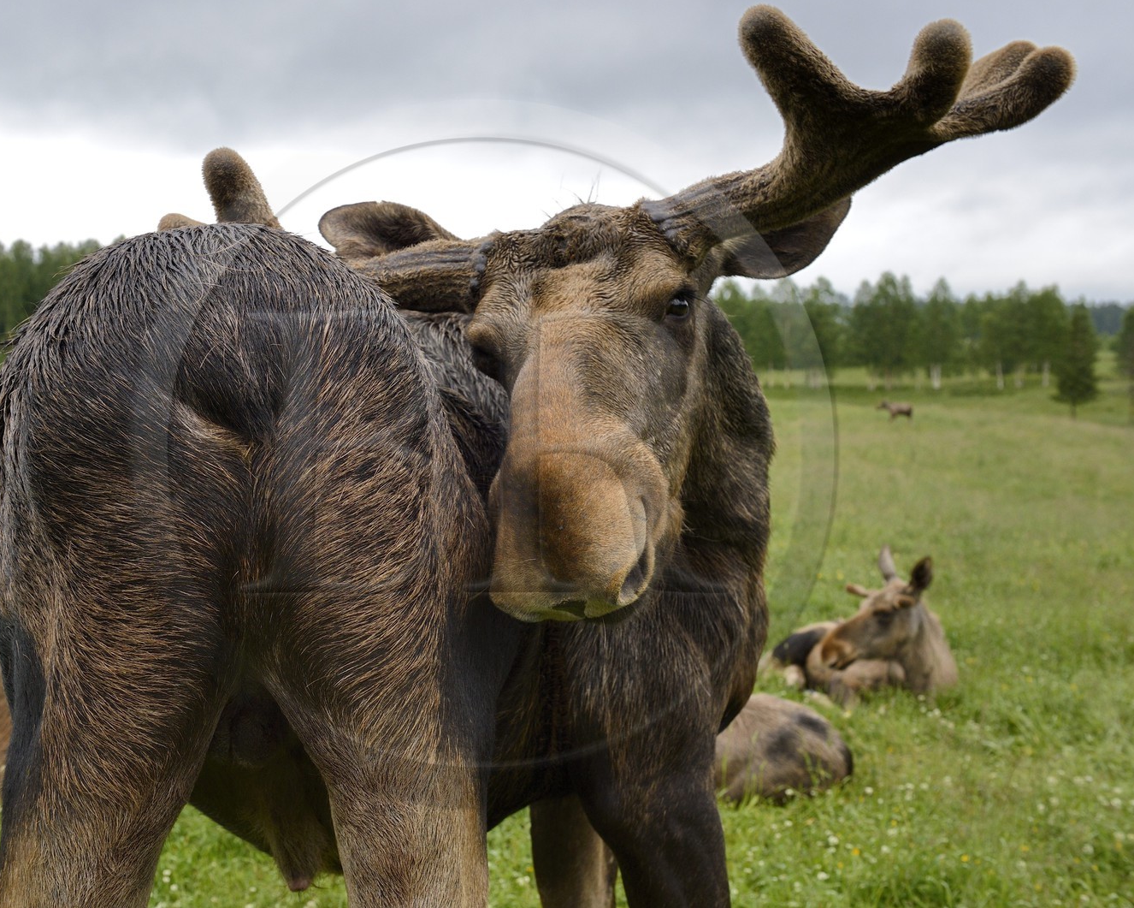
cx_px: 481
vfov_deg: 34.9
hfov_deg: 42.8
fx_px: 1443
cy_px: 454
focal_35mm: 43
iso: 800
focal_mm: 38
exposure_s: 1/250
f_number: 7.1
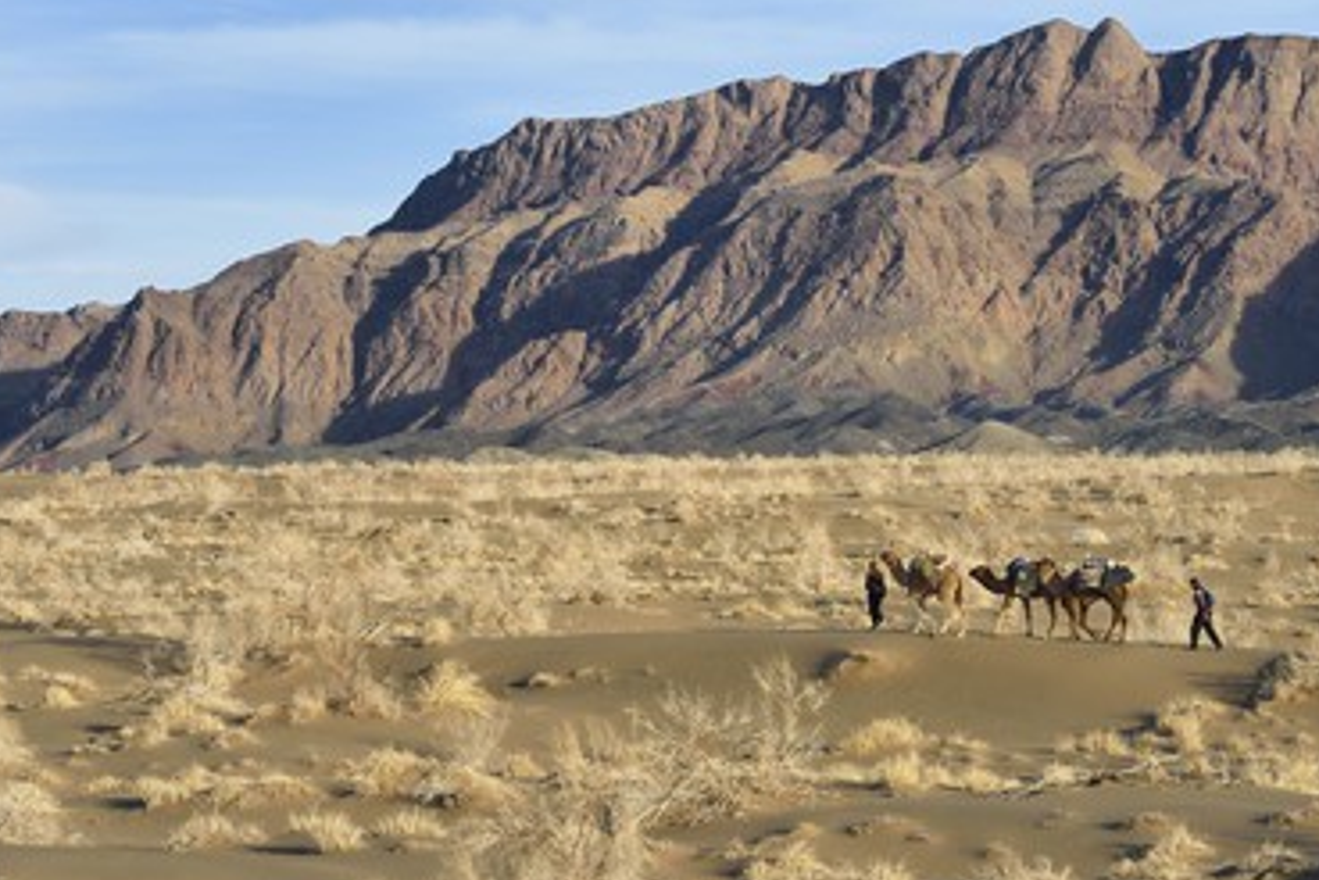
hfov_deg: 13.9
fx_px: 5422
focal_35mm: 148
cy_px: 419
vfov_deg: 9.3
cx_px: 708
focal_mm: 130
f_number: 9
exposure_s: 1/320
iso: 200
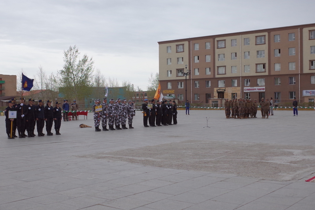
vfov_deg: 28.6
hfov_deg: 41.9
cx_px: 158
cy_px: 105
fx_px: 411
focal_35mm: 47
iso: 320
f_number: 4
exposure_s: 1/1250
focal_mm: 18.3
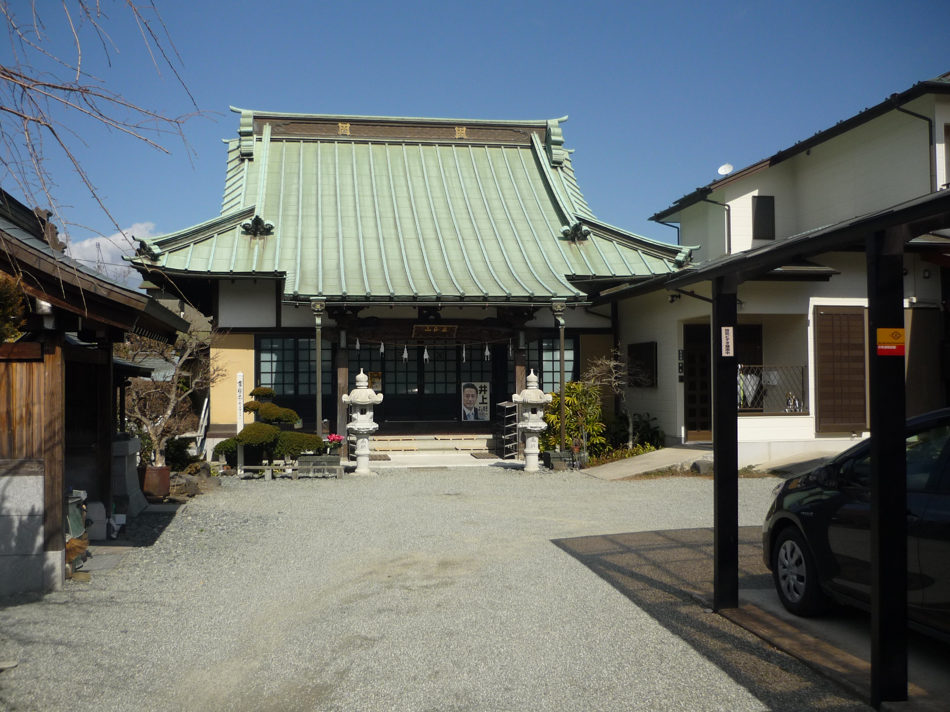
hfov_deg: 55.4
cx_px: 475
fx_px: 906
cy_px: 356
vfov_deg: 42.9
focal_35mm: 33
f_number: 8
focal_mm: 5.5
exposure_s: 1/320
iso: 100
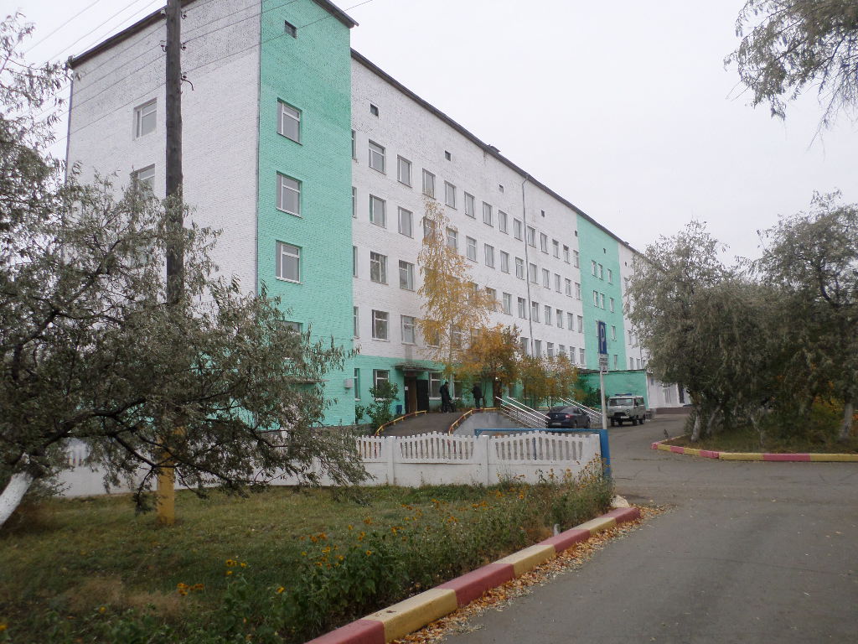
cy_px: 322
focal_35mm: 25
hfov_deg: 69.4
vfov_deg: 54.9
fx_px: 620
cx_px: 429
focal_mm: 4.5
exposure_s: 1/250
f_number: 2.5
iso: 80
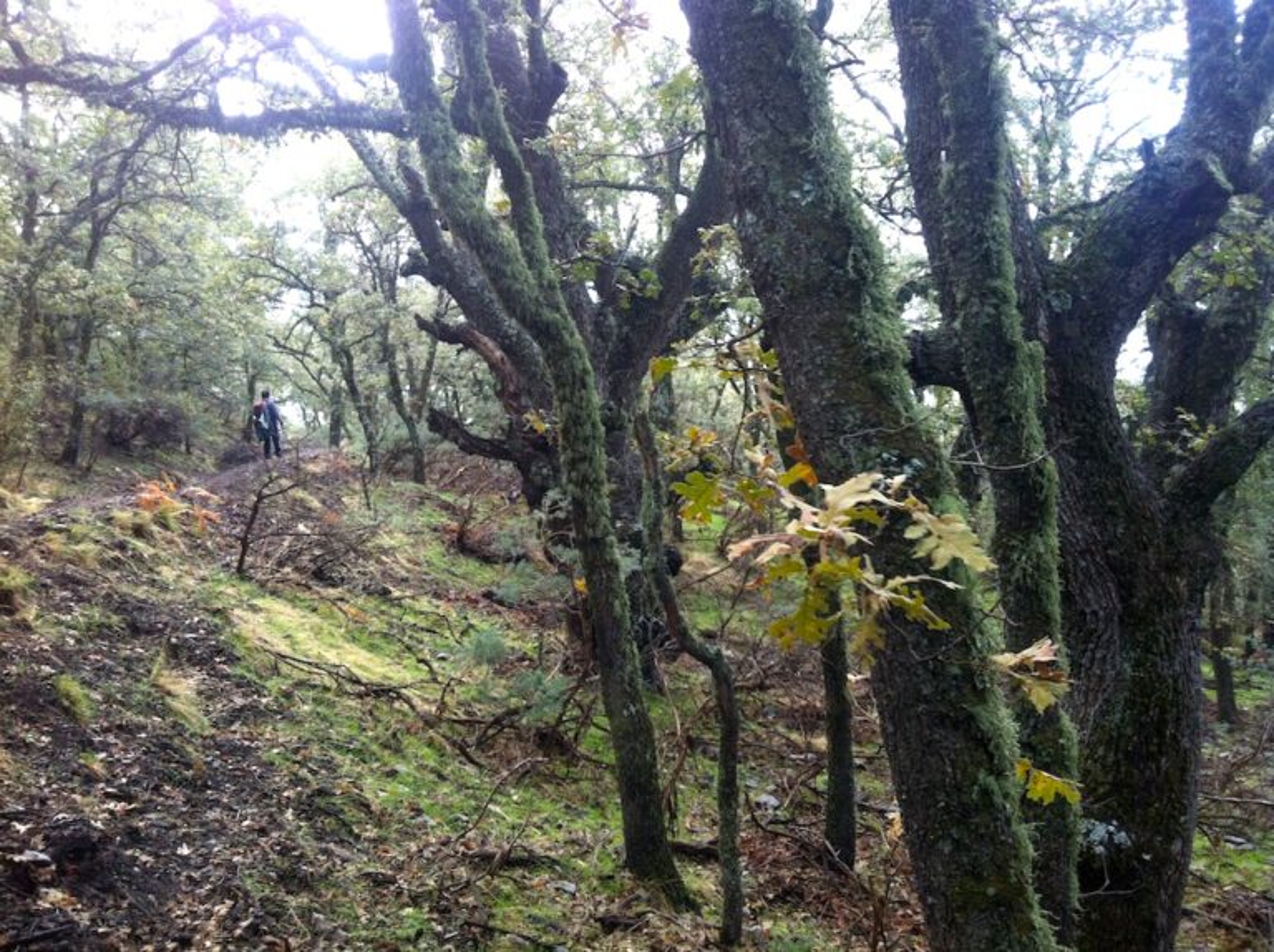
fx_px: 1287
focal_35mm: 35
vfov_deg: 40.6
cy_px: 476
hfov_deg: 52.7
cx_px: 637
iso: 100
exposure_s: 1/60
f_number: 2.8
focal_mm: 3.85
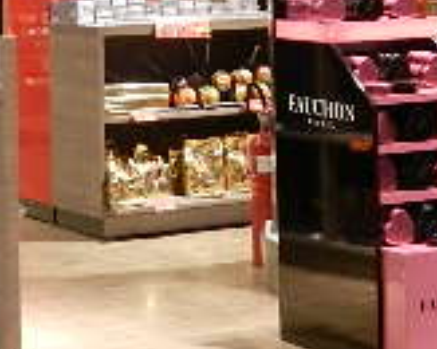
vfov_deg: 10.1
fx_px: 1886
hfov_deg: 13.2
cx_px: 212
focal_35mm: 146
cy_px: -252
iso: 400
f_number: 4
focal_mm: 6.9
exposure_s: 1/20
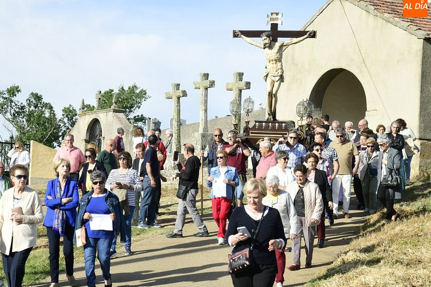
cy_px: 143
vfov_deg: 14.3
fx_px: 1149
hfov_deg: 21.2
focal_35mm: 96
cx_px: 196
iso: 160
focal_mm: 85
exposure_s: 1/125
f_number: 11
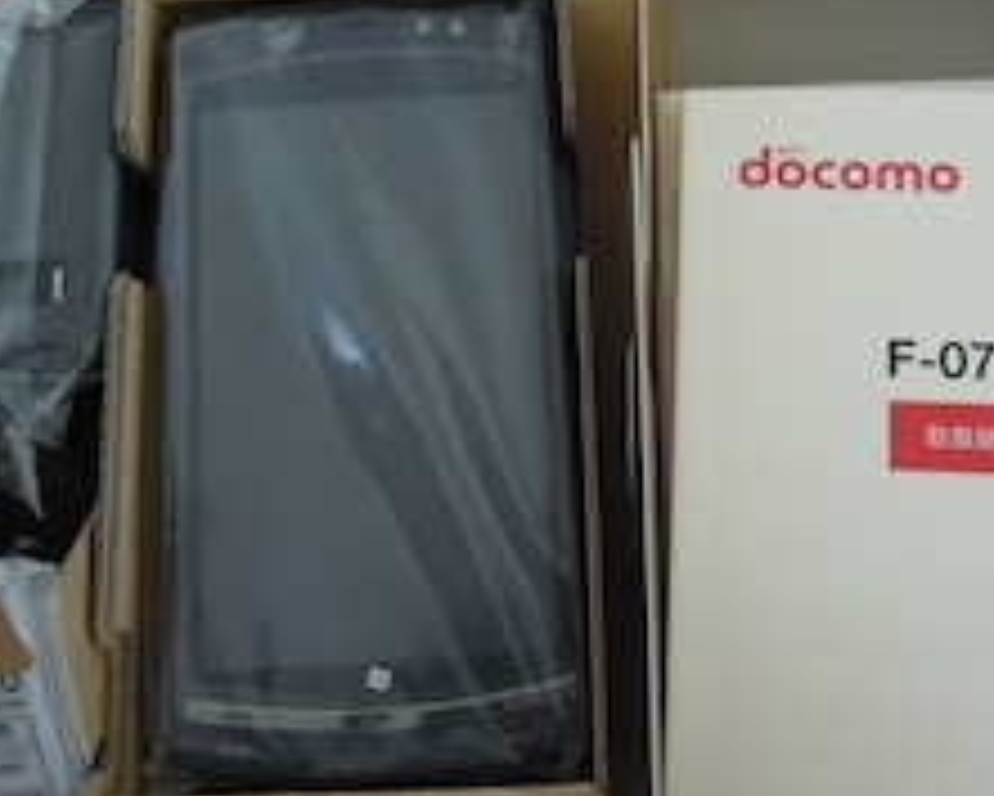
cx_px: 513
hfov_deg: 35.3
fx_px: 1560
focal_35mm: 53
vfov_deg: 28.5
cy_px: 277
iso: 250
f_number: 2.8
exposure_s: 1/30
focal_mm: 4.3
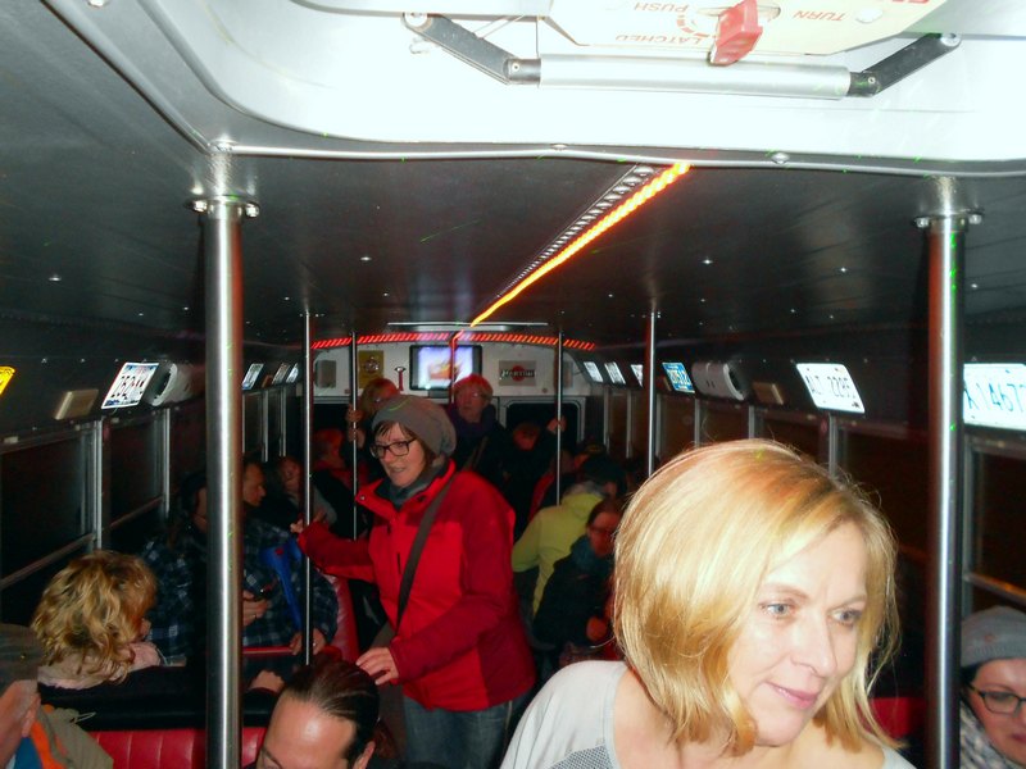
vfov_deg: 48.2
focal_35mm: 29
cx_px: 513
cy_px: 384
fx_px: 860
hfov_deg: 61.7
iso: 200
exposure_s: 1/25
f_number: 3.4
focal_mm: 5.3
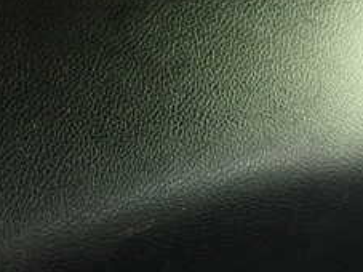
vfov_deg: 21.9
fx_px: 692
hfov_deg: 28.3
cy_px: 224
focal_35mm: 66
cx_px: 35
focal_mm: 4.5
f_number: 2
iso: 800
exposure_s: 1/15
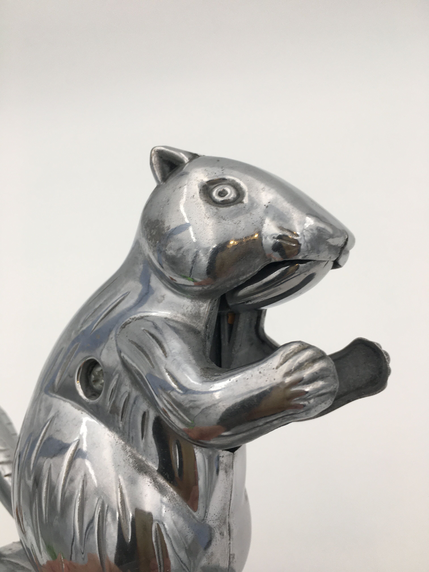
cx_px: 214
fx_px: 479
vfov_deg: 61.7
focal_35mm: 29
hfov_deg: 48.2
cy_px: 286
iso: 40
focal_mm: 4.15
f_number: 2.2
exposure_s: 1/100
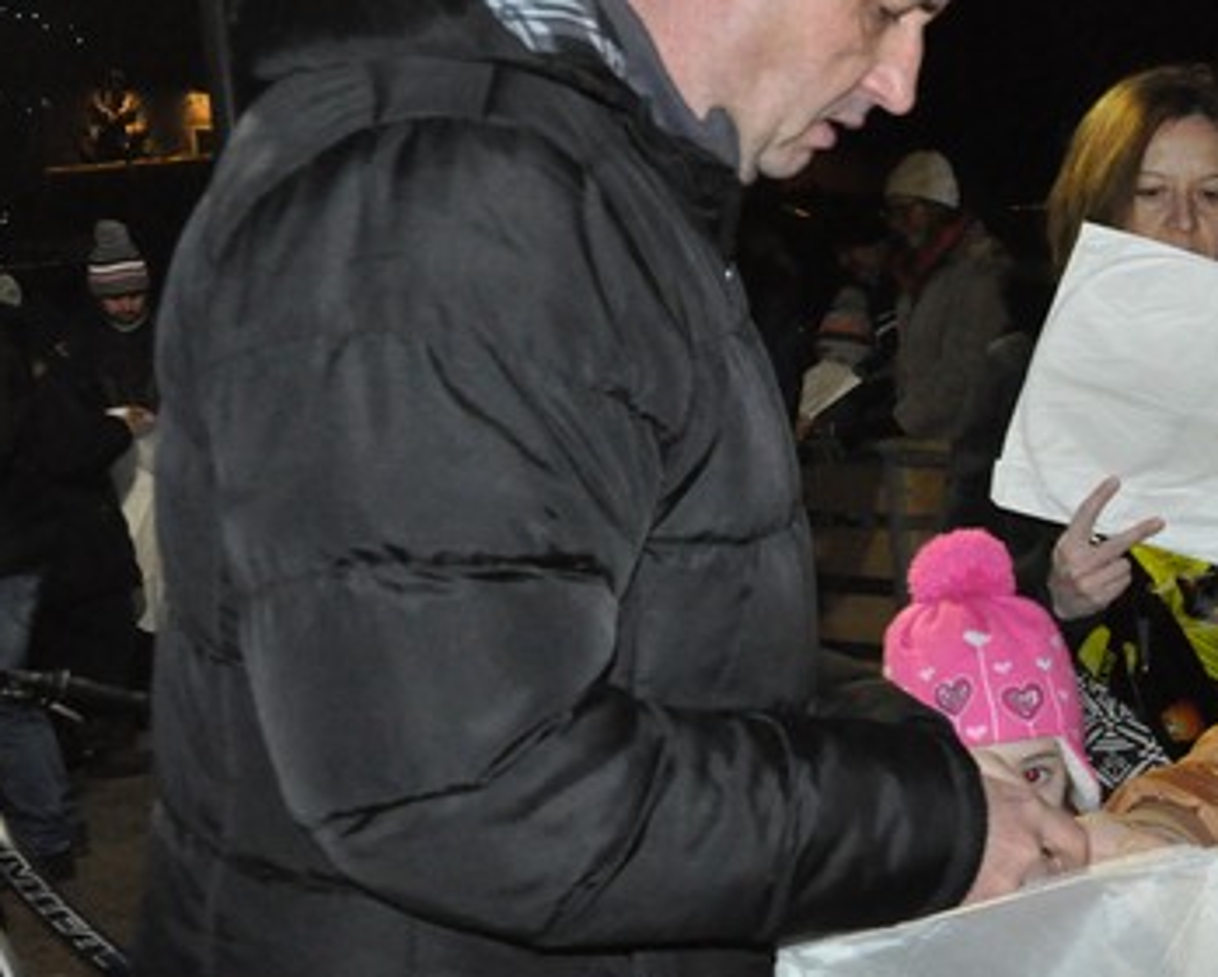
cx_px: 1333
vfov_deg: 23.1
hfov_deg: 26.5
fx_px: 2382
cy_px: 612
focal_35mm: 66
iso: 3200
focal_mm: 20
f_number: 5
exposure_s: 1/200
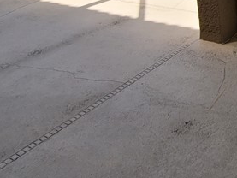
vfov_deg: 26.7
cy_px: -39
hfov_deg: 29.5
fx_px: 329
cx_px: 328
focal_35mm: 48
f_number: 2.2
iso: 64
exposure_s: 1/619
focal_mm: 2.2
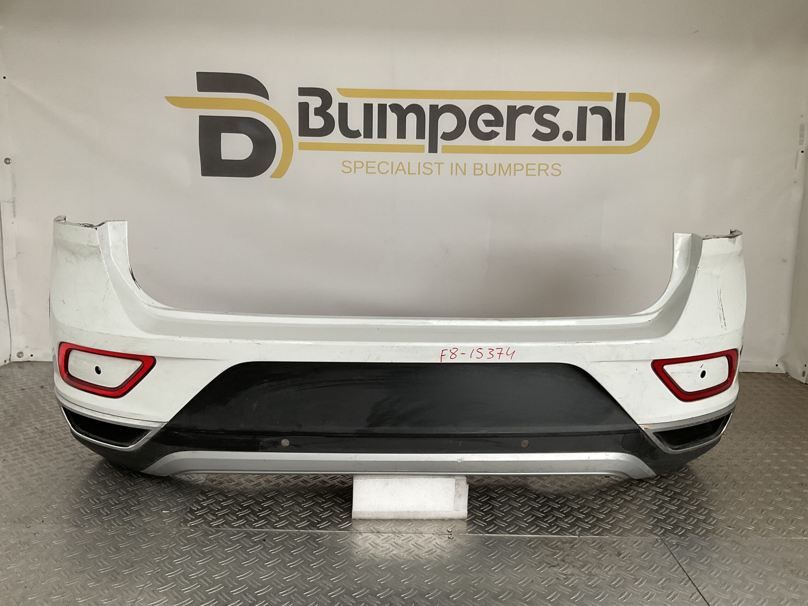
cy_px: 303
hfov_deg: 61.7
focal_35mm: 29
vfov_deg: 48.2
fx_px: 677
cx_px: 404
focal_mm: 3
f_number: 1.8
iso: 50
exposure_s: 1/50
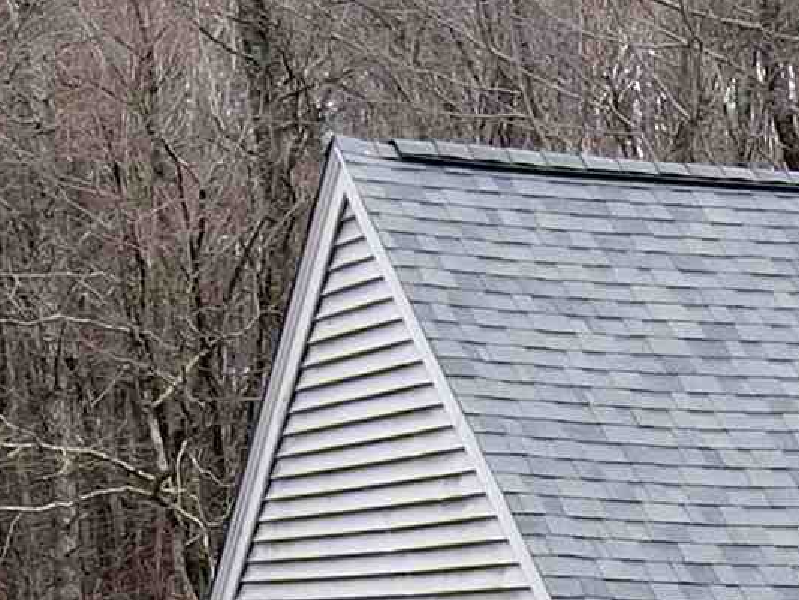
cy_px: 1263
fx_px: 3187
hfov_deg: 13.5
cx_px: 1181
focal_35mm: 138
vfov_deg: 9.9
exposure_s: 1/125
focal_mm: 4.5
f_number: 2.8
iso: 100
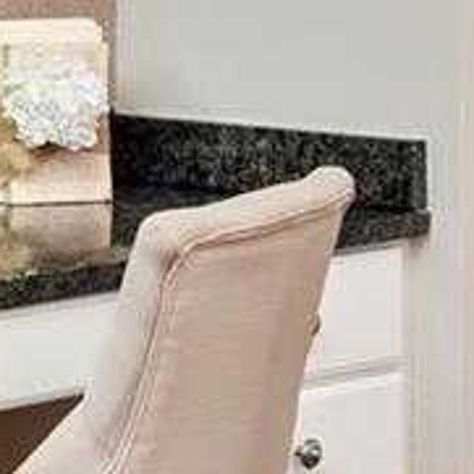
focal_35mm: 225
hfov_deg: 7.7
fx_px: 3486
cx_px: -73
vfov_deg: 7.6
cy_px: -241
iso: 400
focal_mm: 15
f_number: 5
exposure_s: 1/80
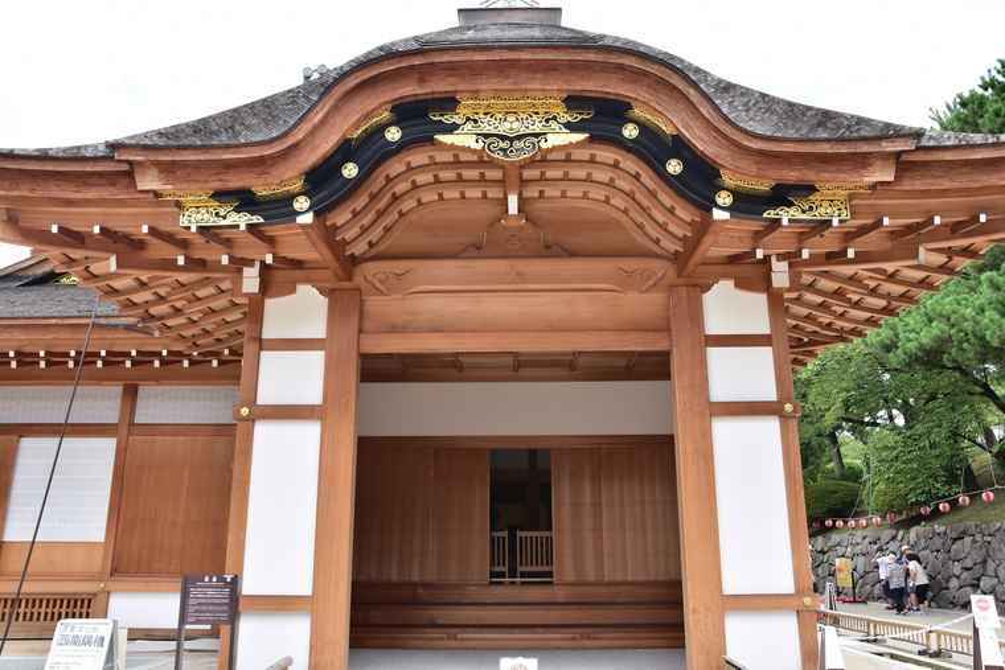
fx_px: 796
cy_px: 335
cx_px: 502
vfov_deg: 45.7
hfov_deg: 64.5
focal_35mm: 28
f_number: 5.6
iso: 100
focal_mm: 19
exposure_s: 1/80
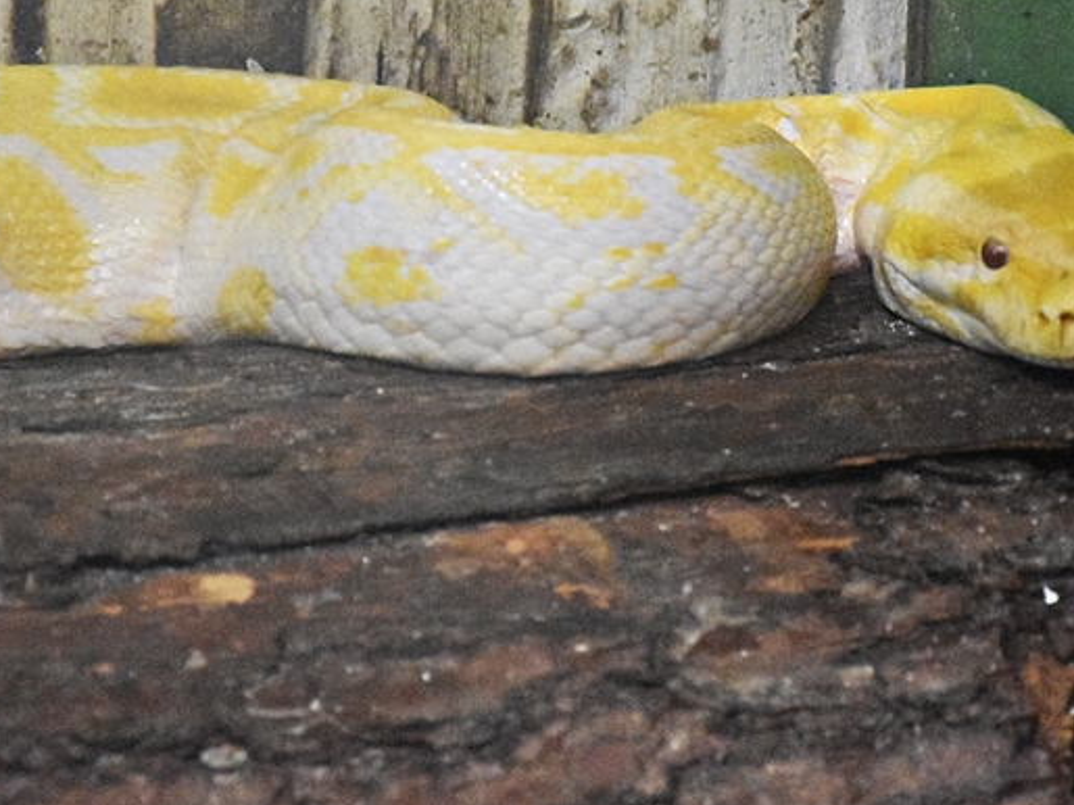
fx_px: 11570
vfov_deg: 4.0
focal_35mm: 373
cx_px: 676
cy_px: 224
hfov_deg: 5.3
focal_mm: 130
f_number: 5.6
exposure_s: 1/125
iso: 12800
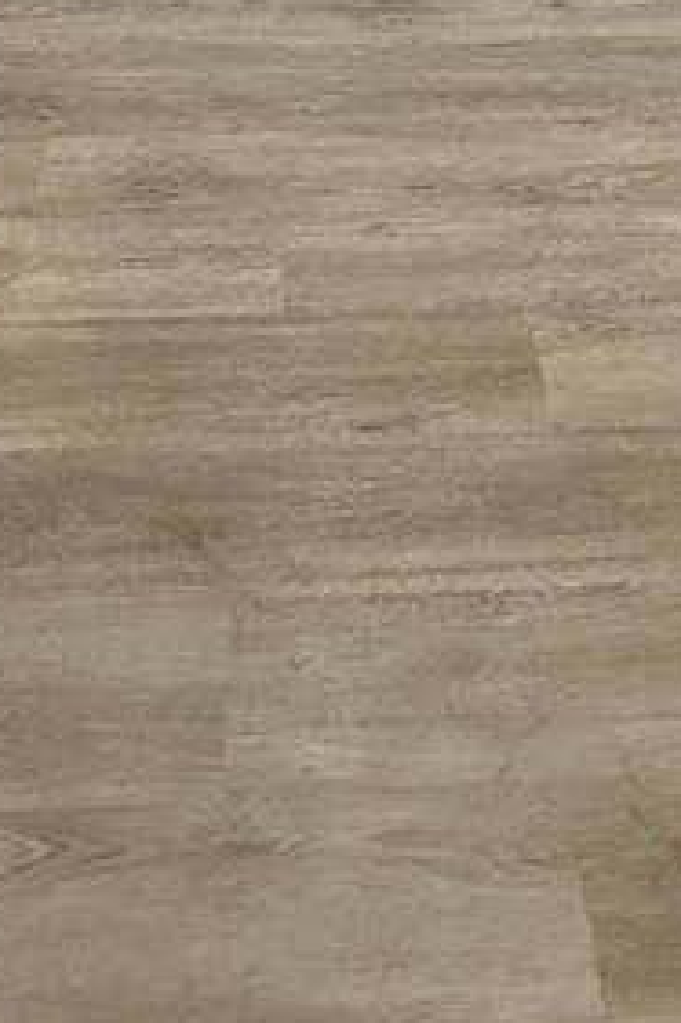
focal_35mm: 56
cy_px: -761
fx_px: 1591
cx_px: 371
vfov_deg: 22.7
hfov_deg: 24.2
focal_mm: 2.22
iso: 320
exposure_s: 1/120
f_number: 2.2
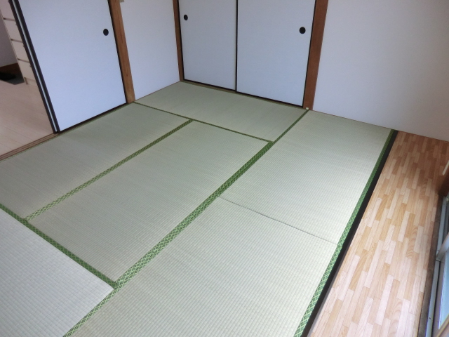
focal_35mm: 24
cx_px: 224
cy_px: 168
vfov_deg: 56.8
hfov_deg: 71.6
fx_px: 311
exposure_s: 1/60
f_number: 3.2
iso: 160
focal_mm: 4.3
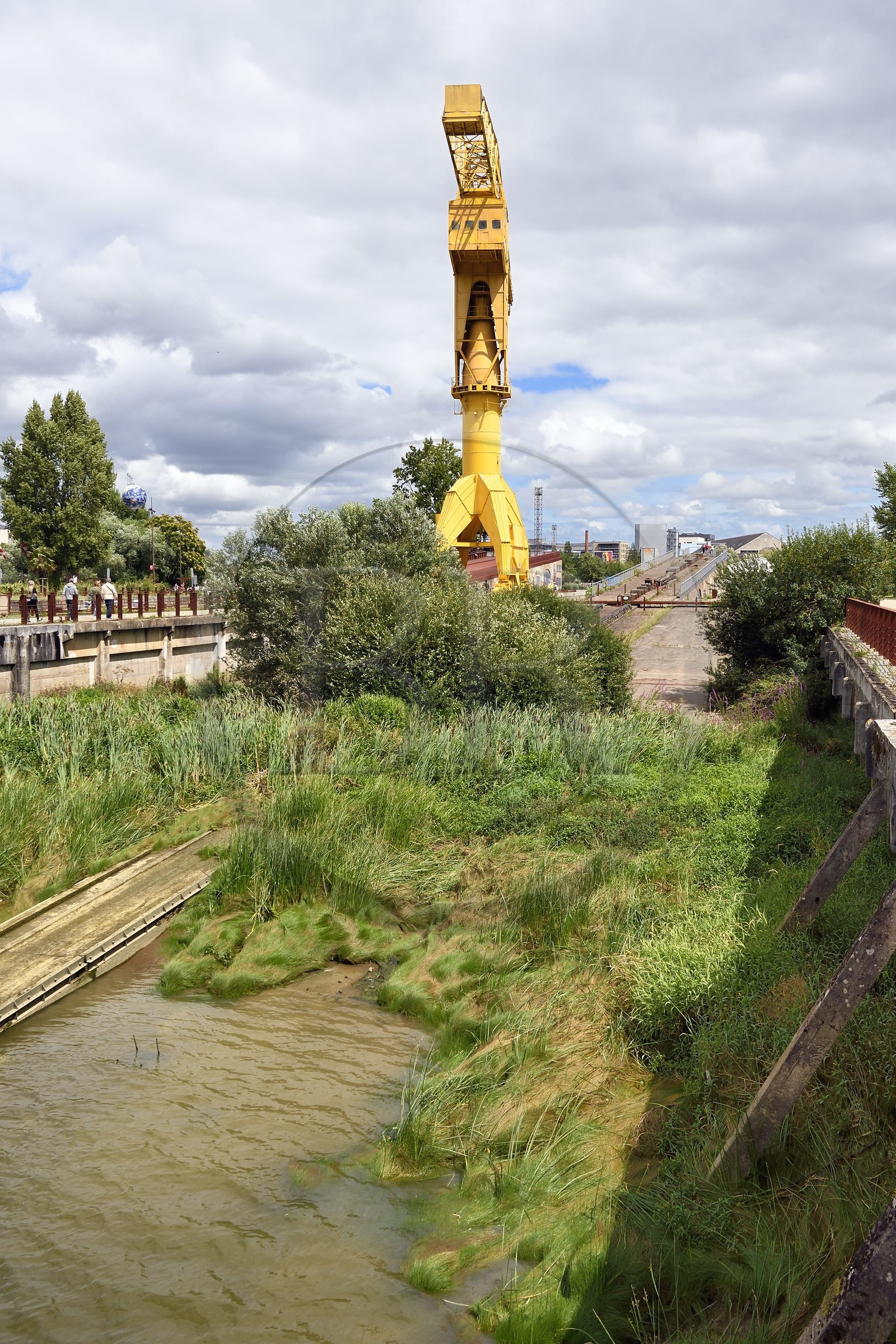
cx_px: 448
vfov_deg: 58.7
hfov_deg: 41.1
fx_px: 1195
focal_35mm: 32
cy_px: 672
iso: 200
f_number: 10
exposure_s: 1/500
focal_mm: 32
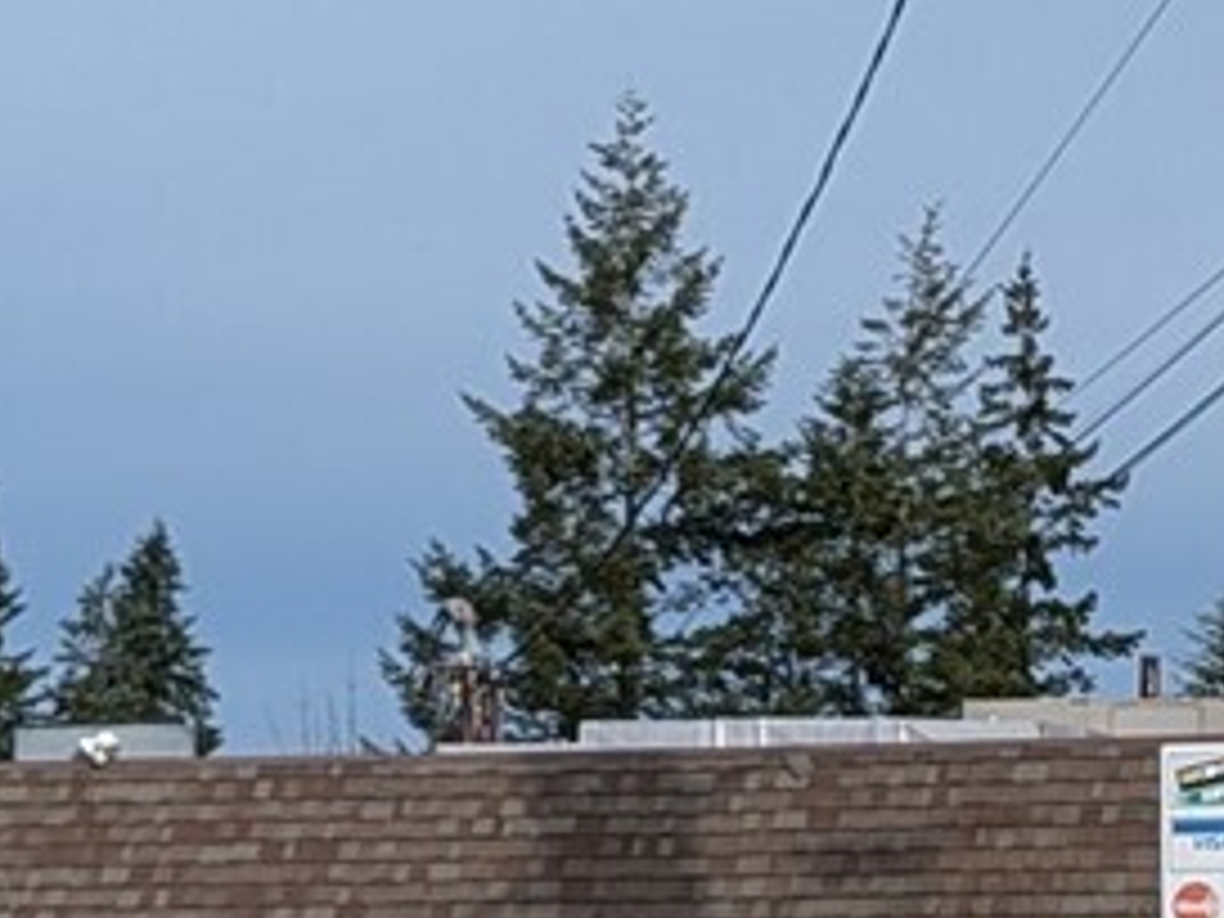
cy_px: 1010
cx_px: 608
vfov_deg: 10.4
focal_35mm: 141
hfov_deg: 14.0
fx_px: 4986
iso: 20
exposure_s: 1/962
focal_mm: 6.9
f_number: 1.68
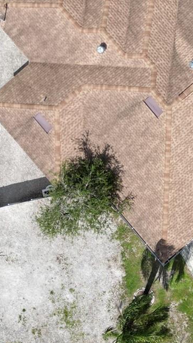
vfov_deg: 32.2
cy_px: 131
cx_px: 253
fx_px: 592
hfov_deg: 17.4
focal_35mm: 65
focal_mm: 6.72
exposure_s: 1/2500
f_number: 1.7
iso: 100
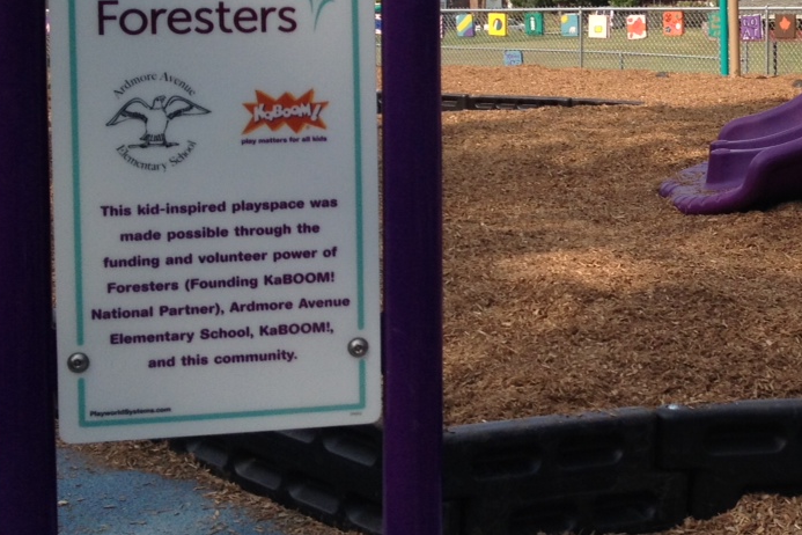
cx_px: 767
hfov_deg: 23.4
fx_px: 1871
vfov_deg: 16.1
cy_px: 63
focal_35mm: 84
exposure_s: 1/1255
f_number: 2.4
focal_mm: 4.28
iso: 50
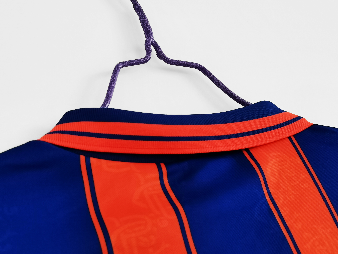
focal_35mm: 46
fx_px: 449
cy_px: 127
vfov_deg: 31.5
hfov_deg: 41.2
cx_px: 169
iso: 320
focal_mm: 5.58
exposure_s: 1/50
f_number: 1.8
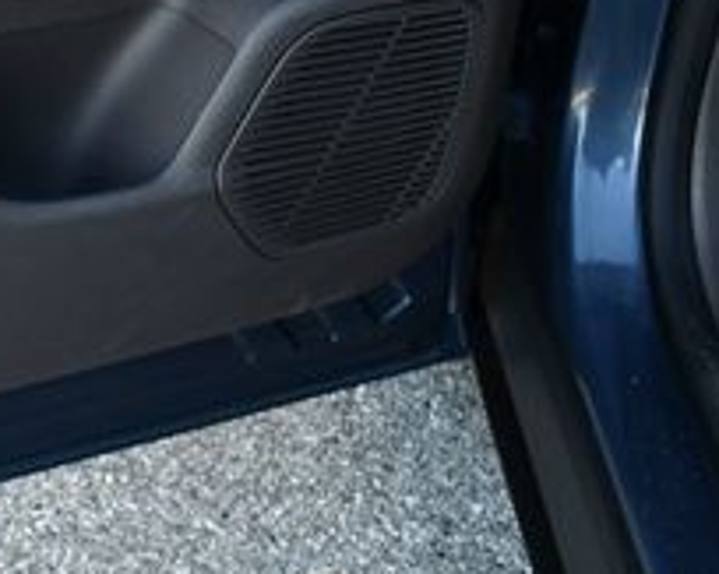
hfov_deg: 17.0
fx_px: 2255
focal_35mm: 106
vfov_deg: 14.1
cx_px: -219
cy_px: -88
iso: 400
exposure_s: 1/250
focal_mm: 18
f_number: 4
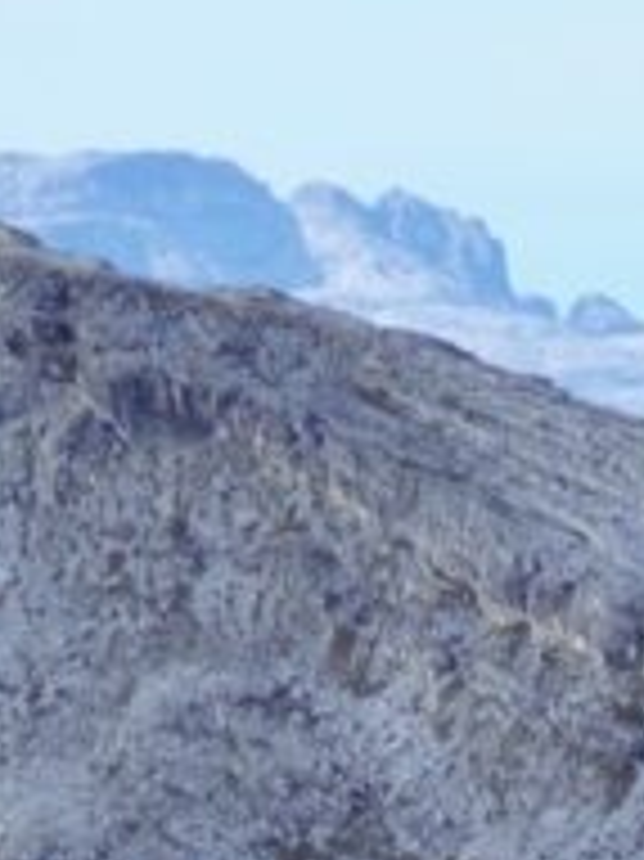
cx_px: 1081
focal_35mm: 1038
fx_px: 25777
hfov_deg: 1.4
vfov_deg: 1.9
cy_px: 2148
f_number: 8
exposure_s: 1/800
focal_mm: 135
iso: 400
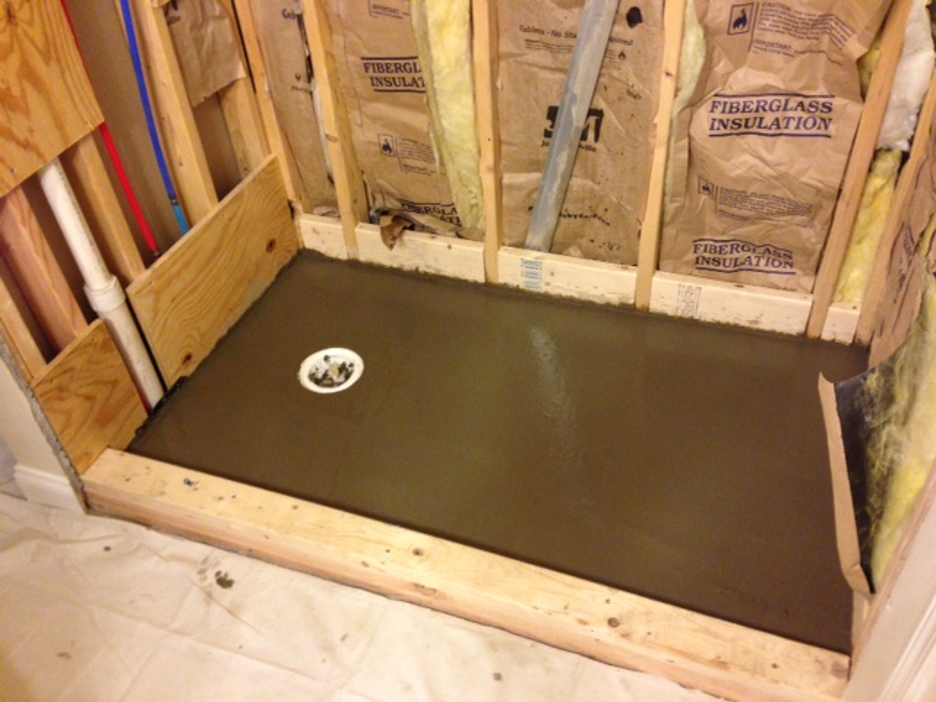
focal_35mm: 33
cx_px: 468
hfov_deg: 55.4
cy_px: 351
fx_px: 892
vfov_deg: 42.9
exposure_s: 1/20
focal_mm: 4.12
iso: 250
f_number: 2.4
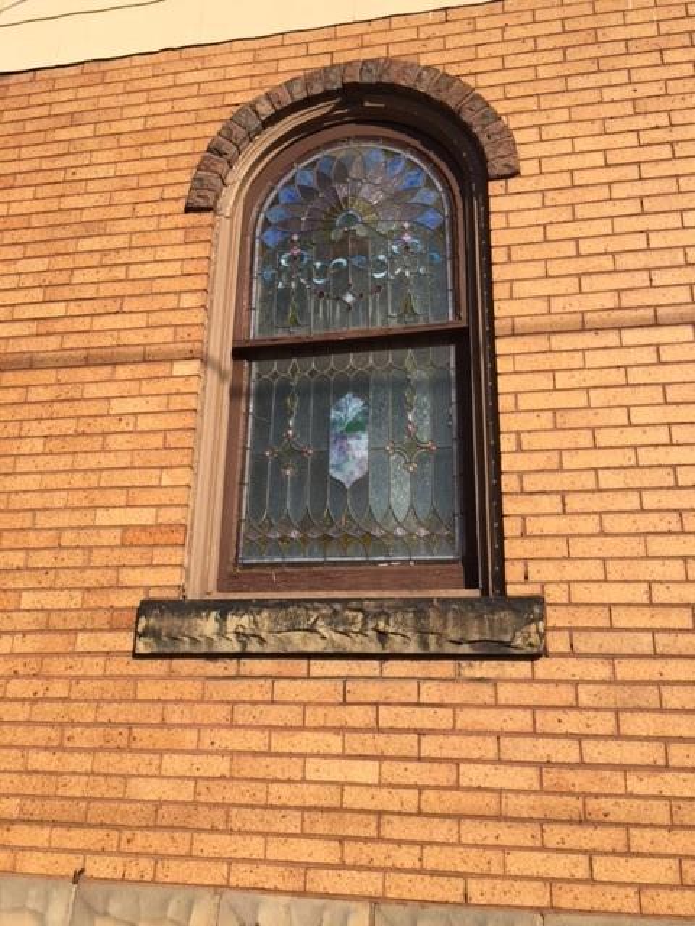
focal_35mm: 29
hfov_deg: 48.2
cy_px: 463
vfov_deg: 61.7
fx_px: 776
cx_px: 348
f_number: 2.2
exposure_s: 1/1799
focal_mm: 4.15
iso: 32
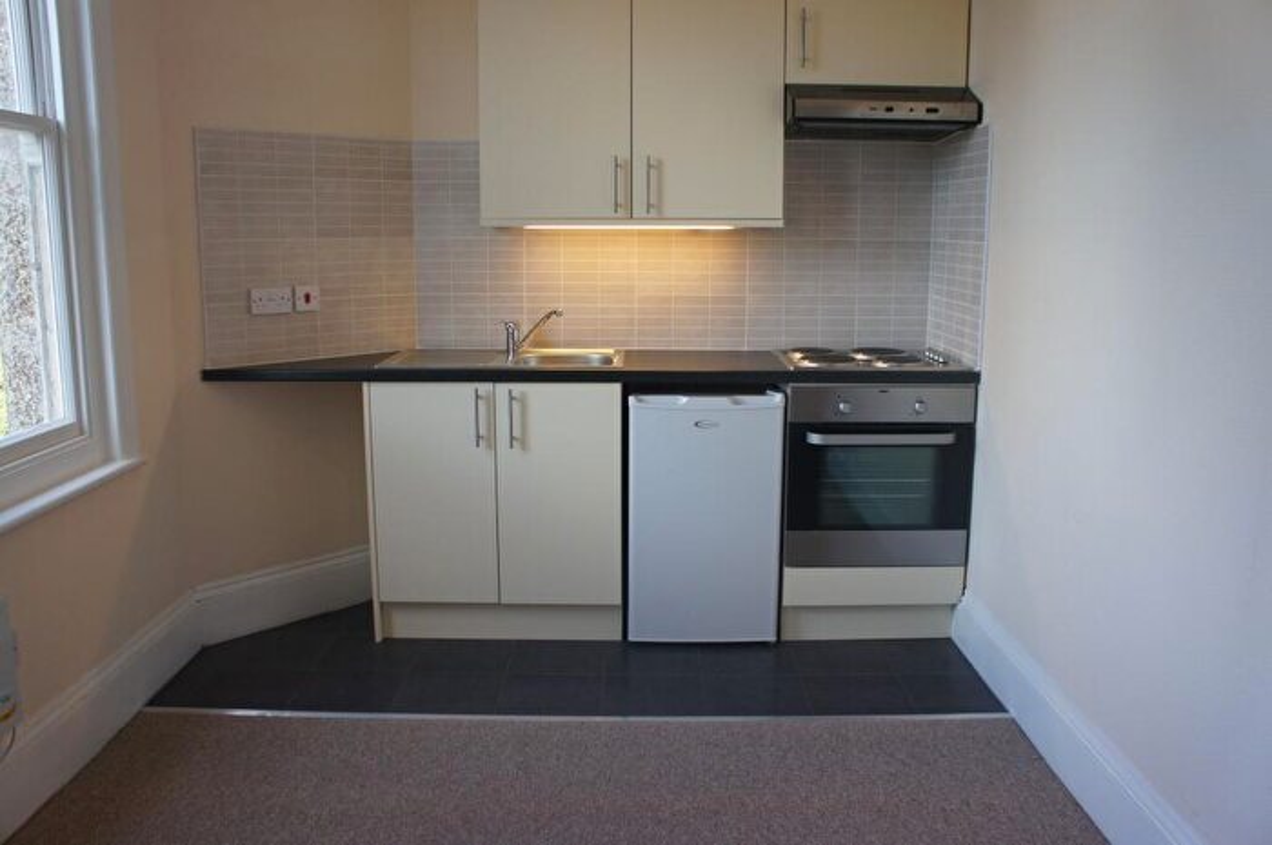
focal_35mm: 28
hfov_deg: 64.6
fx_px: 1006
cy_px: 422
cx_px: 636
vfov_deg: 45.6
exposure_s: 1/60
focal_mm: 19
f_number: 5.6
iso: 200
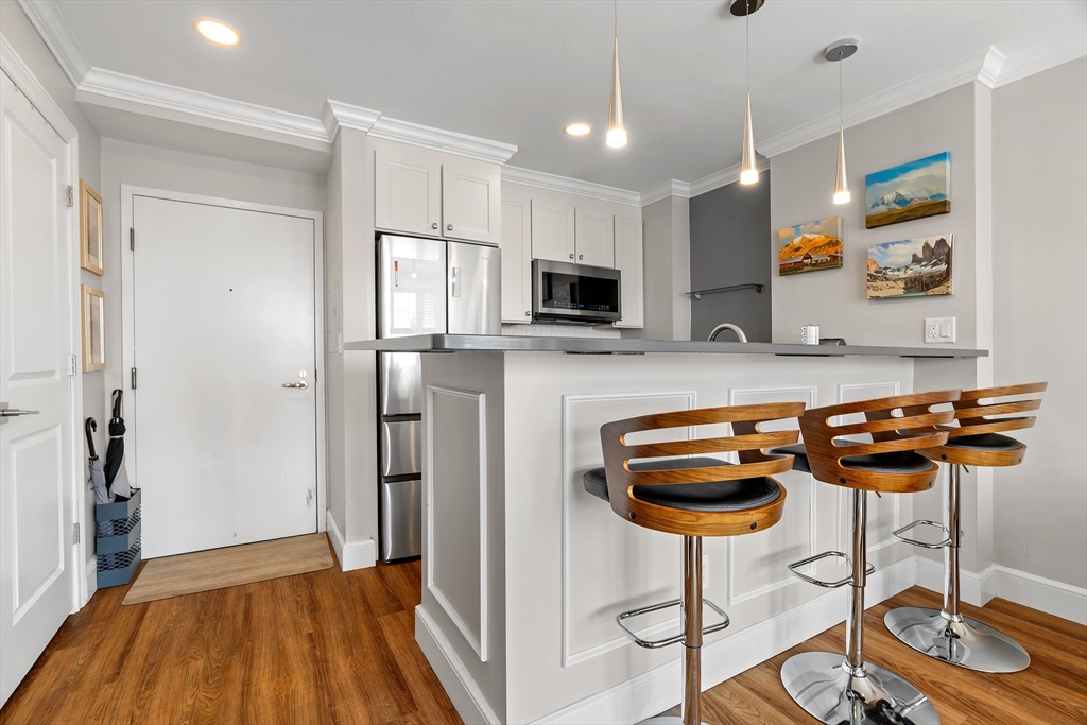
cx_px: 544
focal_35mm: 16
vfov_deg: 73.8
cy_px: 362
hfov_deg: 96.7
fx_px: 483
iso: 320
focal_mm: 16
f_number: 9
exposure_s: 1/2.5
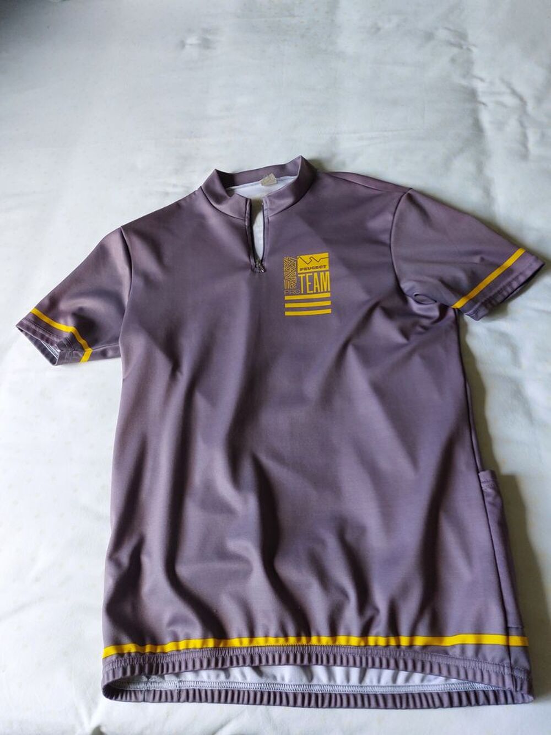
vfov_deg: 69.4
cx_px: 276
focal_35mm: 25
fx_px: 530
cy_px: 368
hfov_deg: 54.9
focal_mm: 5.23
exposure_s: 1/100
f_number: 1.8
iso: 160
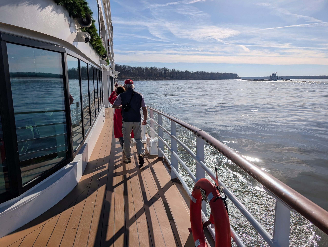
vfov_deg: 56.9
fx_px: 228
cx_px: 164
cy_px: 124
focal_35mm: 24
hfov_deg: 71.5
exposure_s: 1/3610
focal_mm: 6.9
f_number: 1.68
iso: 20
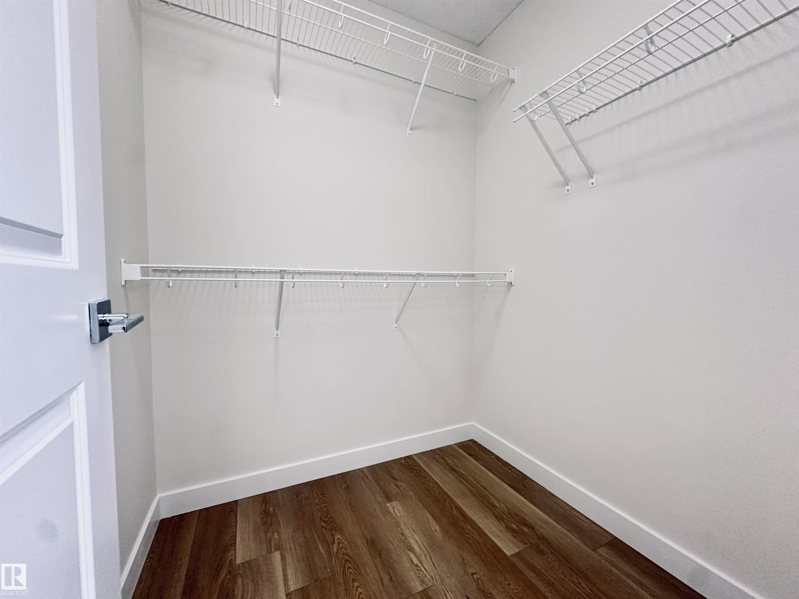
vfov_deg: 85.7
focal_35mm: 14
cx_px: 400
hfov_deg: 102.1
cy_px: 300
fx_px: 323
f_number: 2.2
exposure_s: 1/120
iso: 250
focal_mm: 2.22
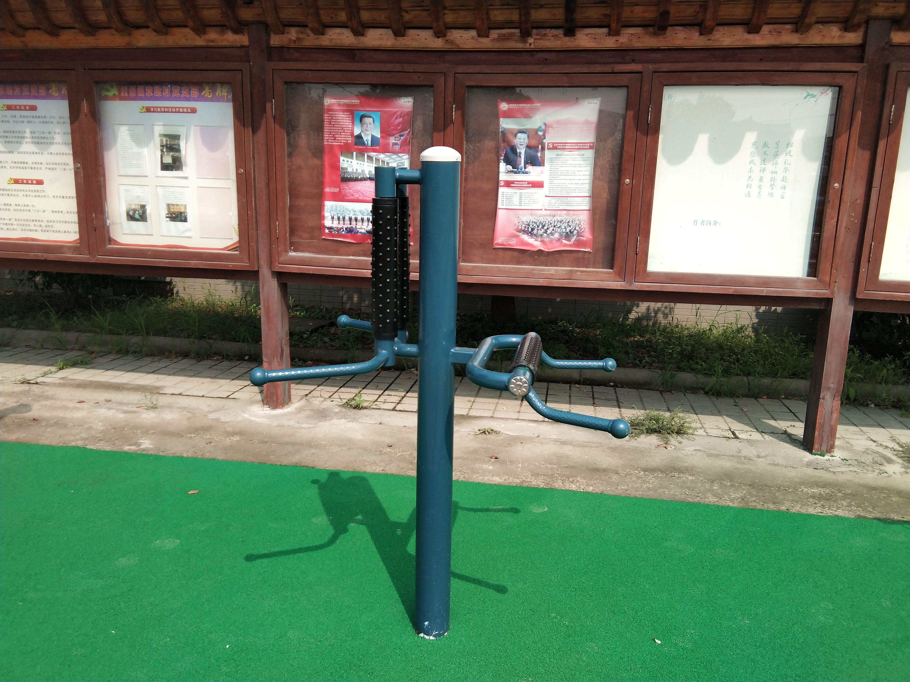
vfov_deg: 45.4
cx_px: 455
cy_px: 341
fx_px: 815
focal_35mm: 31
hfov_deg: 58.4
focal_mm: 3.69
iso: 50
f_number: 2.2
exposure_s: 1/817
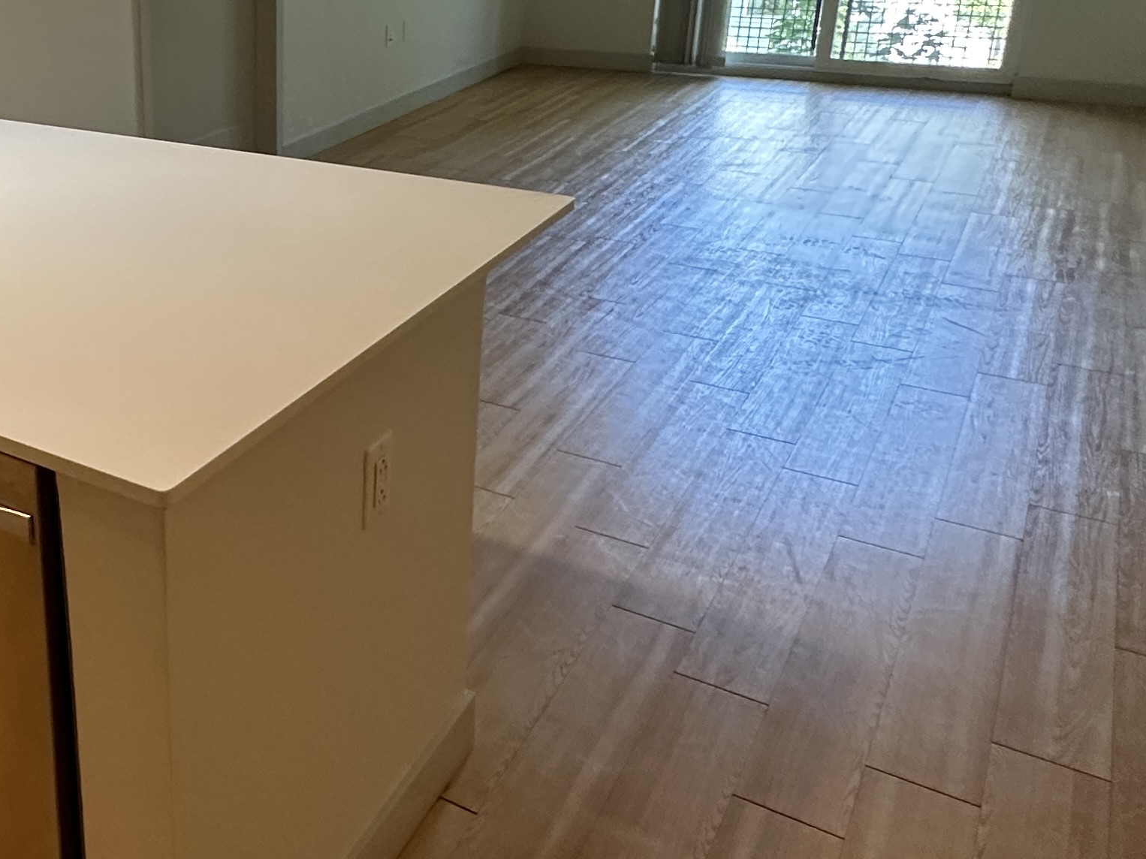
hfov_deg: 44.7
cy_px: 258
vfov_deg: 38.0
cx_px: 77
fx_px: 1225
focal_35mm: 37
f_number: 2.2
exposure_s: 1/120
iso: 250
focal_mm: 2.22
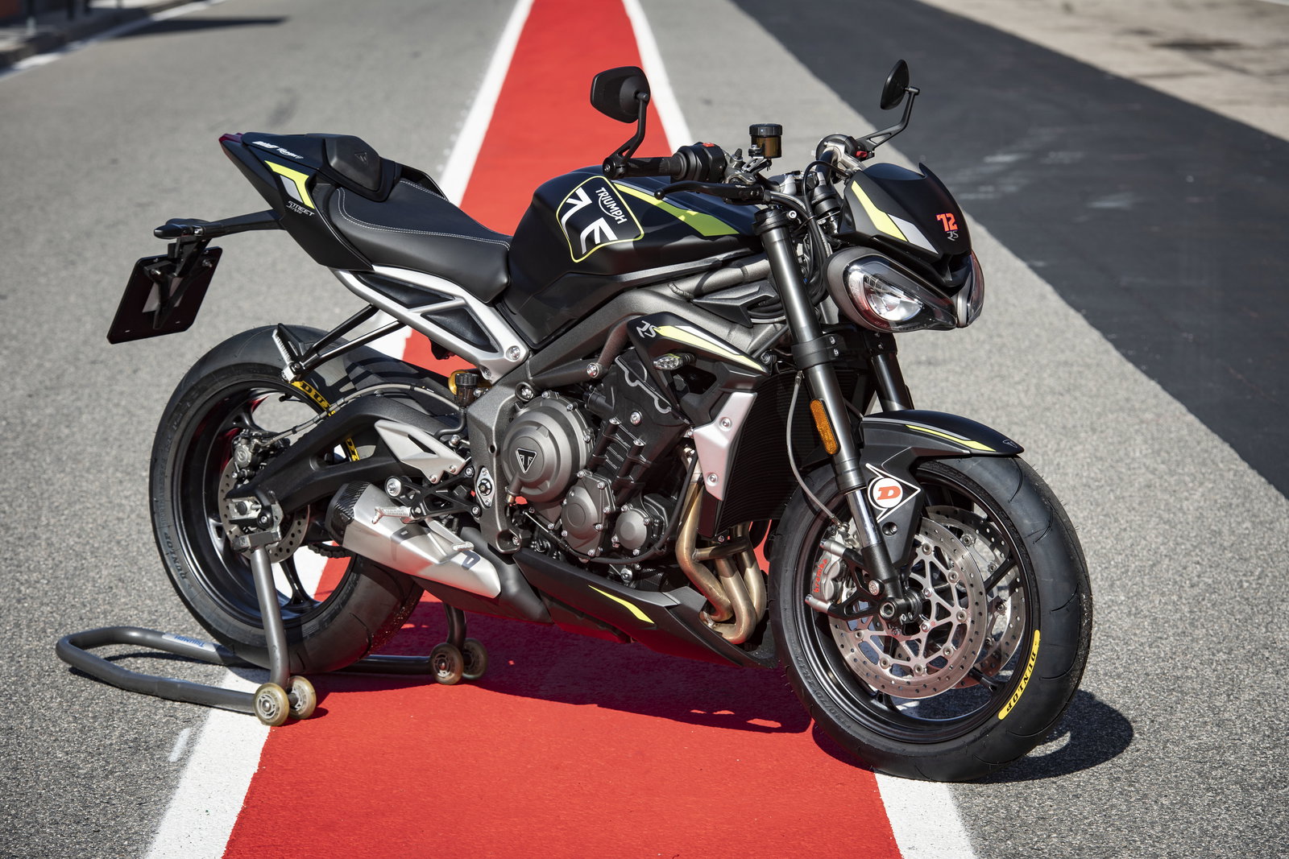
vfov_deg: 10.2
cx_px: 644
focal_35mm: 135
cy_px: 430
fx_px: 4834
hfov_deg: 15.2
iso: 200
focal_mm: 135
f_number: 9
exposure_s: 1/400
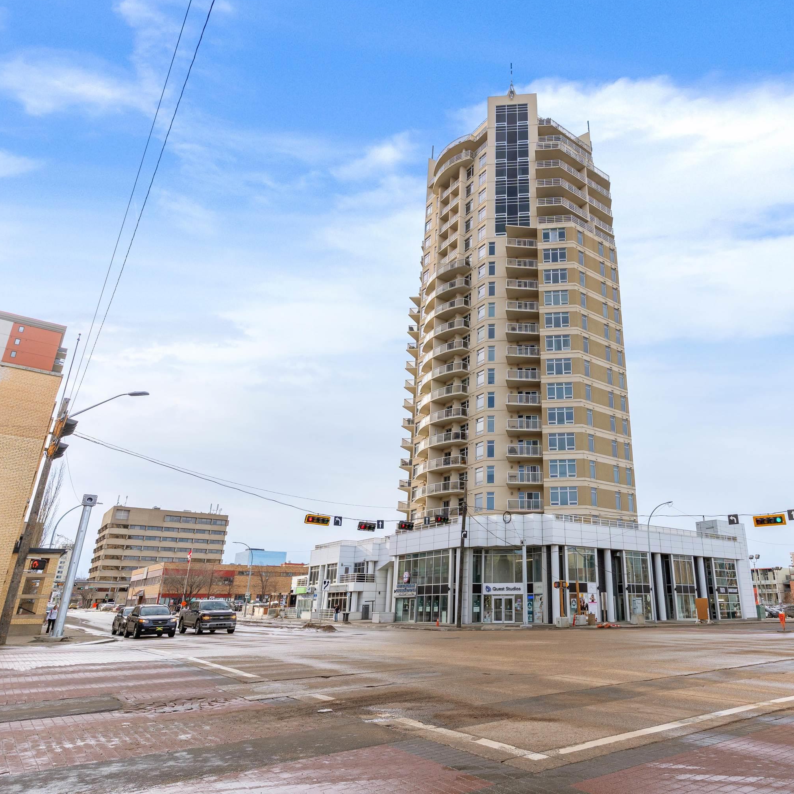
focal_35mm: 22
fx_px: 571
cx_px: 514
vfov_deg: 69.6
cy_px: 398
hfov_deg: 68.1
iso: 200
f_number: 8
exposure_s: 1/350
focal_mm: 17
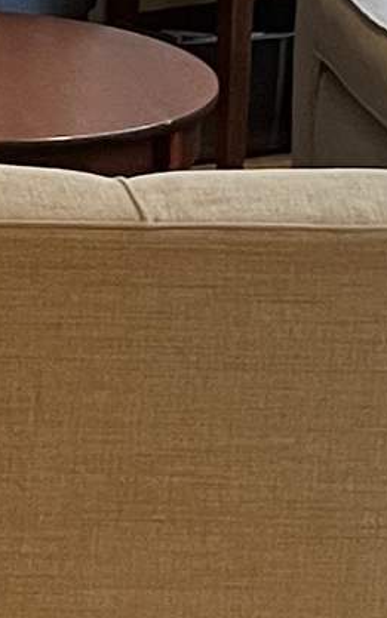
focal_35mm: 203
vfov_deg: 10.1
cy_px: -224
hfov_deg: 6.3
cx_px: -423
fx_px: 3422
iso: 160
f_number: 1.6
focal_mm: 4.2
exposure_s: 1/60
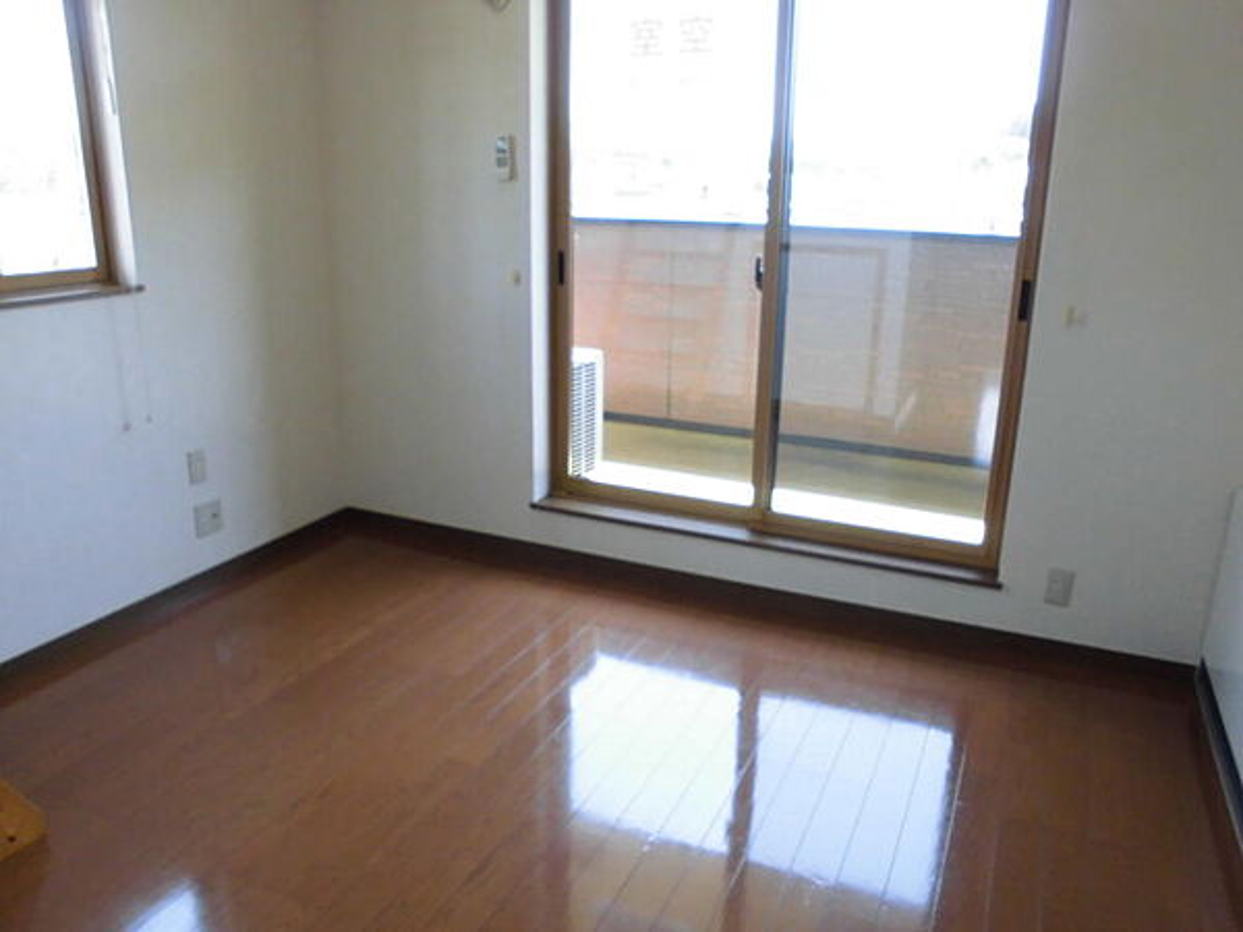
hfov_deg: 67.3
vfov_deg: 53.1
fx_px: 934
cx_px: 622
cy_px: 466
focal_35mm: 26
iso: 200
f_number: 3.5
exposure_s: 1/60
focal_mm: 4.6
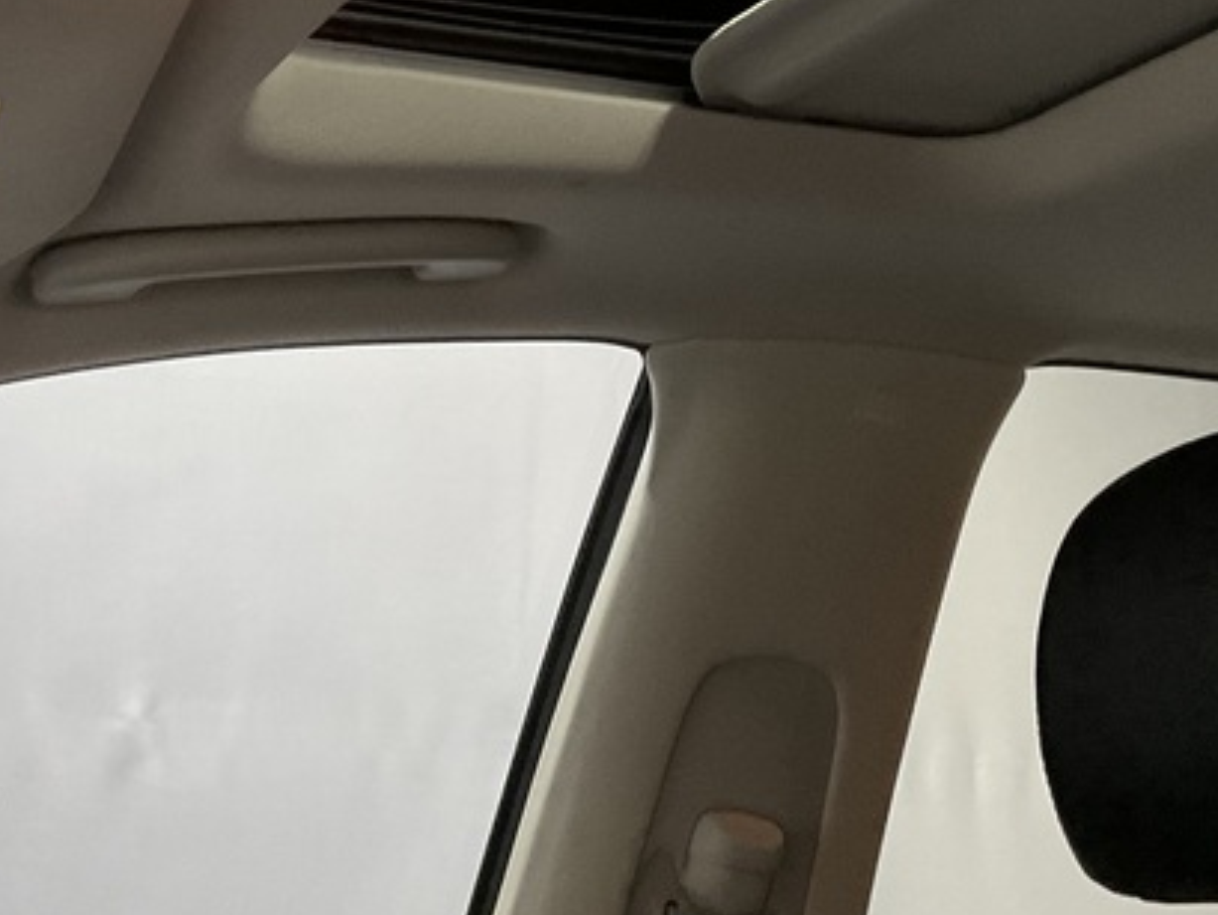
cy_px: 95
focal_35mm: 68
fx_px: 2393
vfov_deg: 21.2
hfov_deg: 28.5
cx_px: 539
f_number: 1.8
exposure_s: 1/50
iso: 160
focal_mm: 3
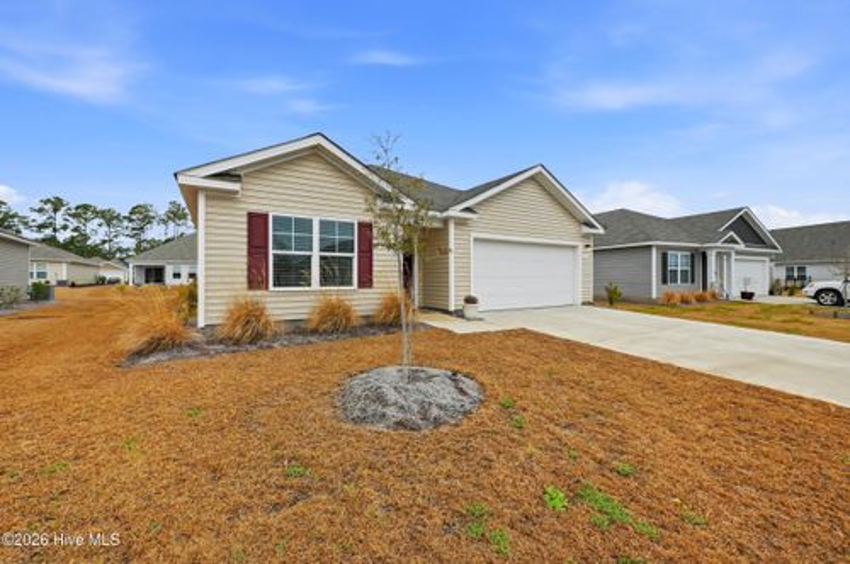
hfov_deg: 104.3
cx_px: 425
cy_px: 282
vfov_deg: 81.0
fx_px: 330
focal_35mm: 14
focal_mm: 14
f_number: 8
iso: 160
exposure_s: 1/5000
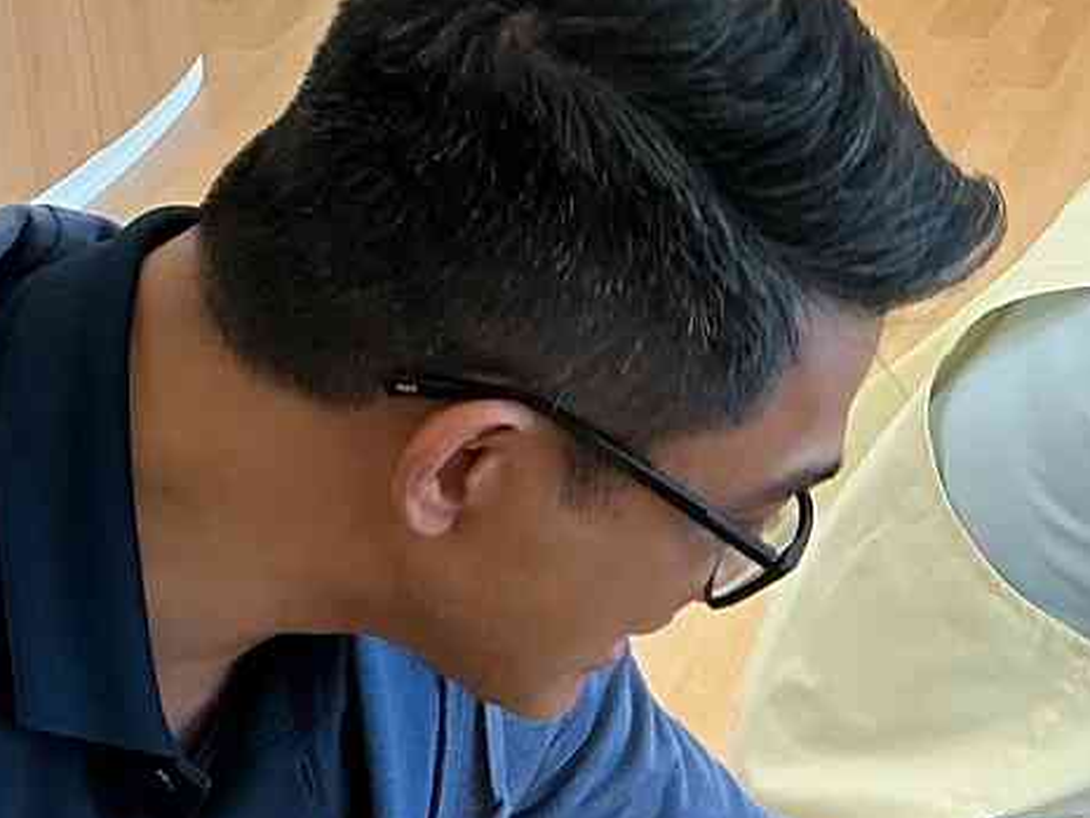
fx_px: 3936
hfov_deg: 15.7
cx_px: 857
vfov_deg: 11.7
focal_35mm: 125
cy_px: 839
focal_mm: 3
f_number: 1.8
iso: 40
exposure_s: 1/120
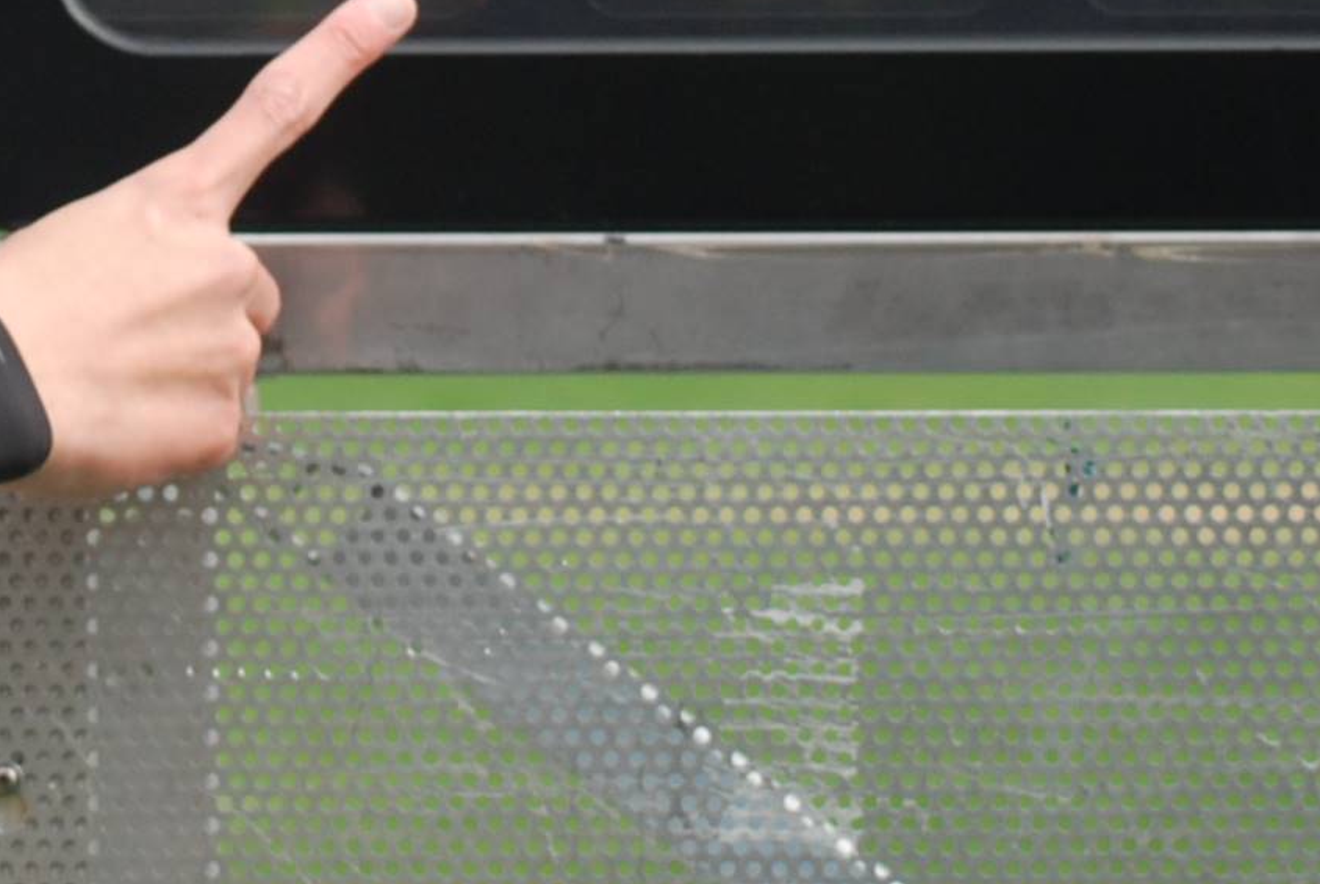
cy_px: -166
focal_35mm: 378
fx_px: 13887
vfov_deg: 3.6
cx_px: 321
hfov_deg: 5.4
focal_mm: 55
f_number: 4
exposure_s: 1/500
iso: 200
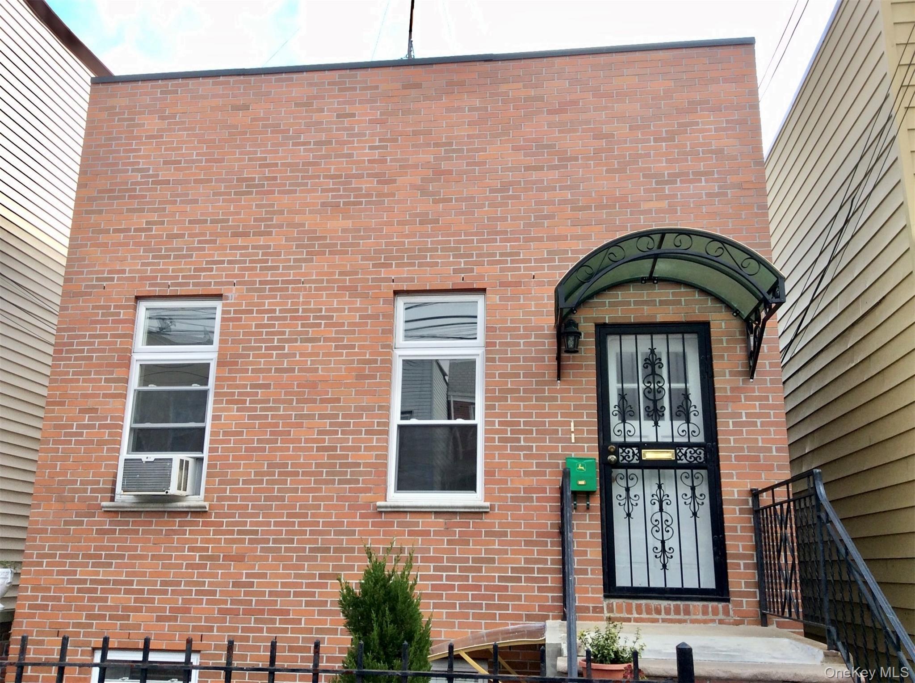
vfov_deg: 42.8
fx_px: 871
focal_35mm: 33
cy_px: 342
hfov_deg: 55.4
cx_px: 458
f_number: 2.4
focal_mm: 3.3
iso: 32
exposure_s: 1/417
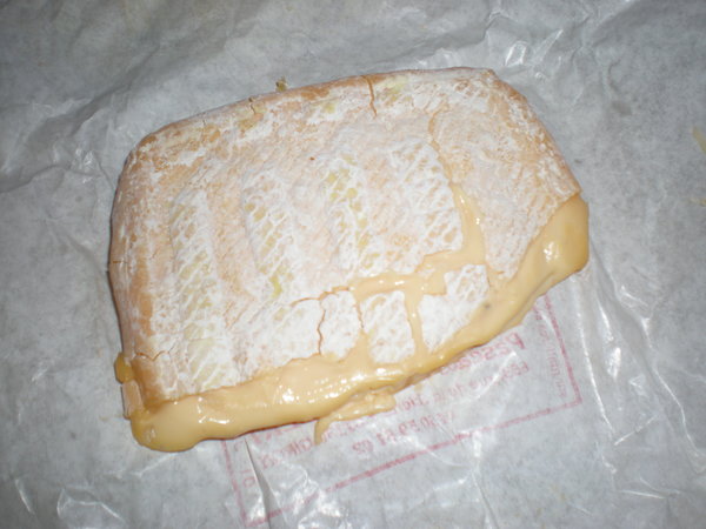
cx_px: 353
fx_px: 775
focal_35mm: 38
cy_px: 264
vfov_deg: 37.7
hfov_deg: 49.0
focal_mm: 6.3
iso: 64
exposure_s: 1/60
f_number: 3.1
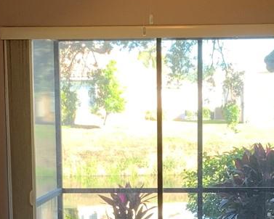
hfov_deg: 16.0
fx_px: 974
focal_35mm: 120
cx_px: 164
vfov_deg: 12.6
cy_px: 243
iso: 40
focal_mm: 3
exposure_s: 1/60
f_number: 1.8
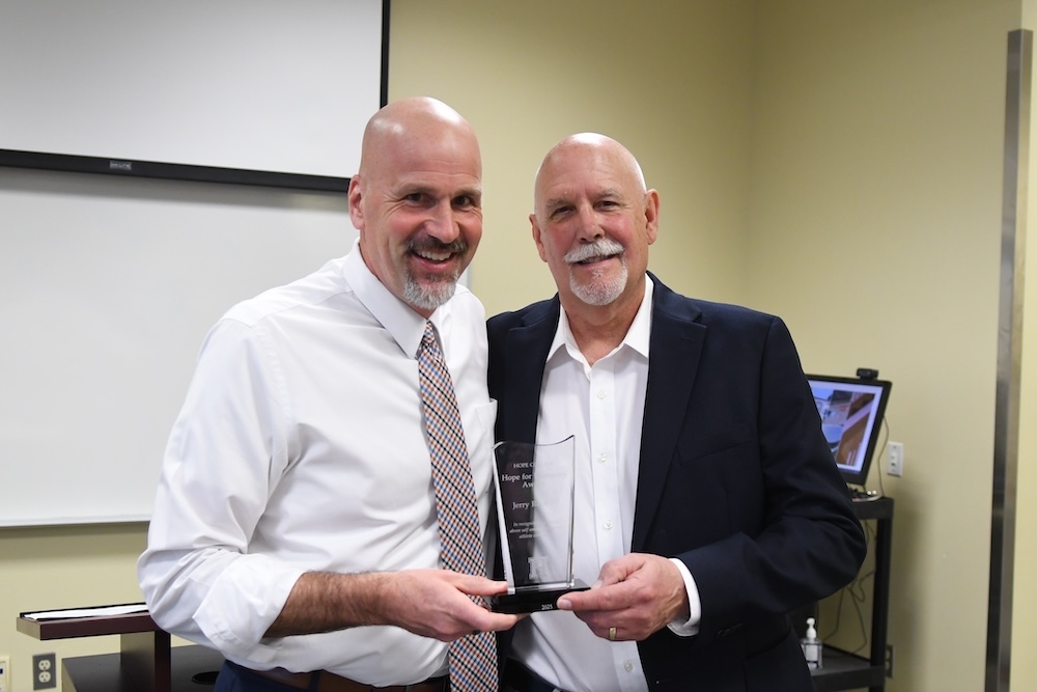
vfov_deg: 30.5
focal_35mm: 44
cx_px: 518
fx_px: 1268
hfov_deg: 44.5
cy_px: 346
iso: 1400
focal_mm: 22
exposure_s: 1/250
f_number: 2.8
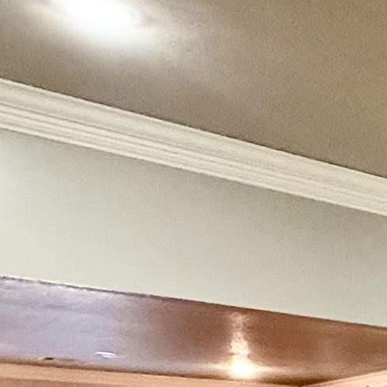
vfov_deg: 19.9
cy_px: 540
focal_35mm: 78
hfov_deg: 14.5
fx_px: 987
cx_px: 927
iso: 500
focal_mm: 2.22
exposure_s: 1/60
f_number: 2.2
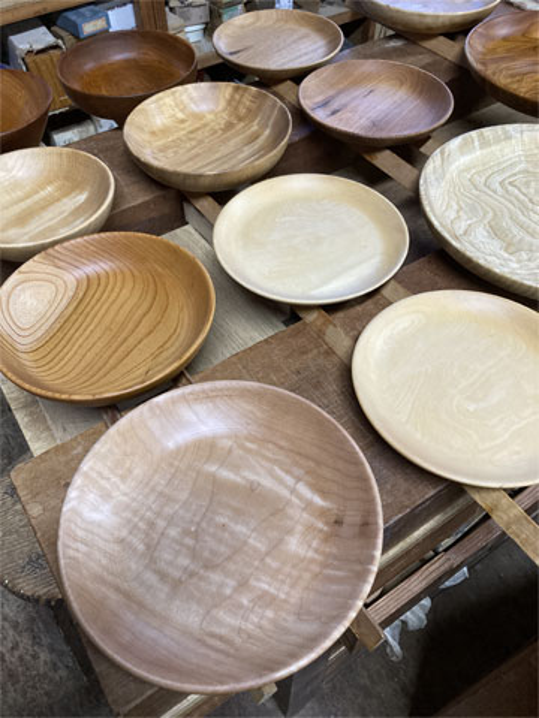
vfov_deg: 63.4
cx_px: 270
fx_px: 581
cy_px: 359
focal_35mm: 28
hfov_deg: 49.7
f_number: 1.8
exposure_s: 1/60
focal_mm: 3.99
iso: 320
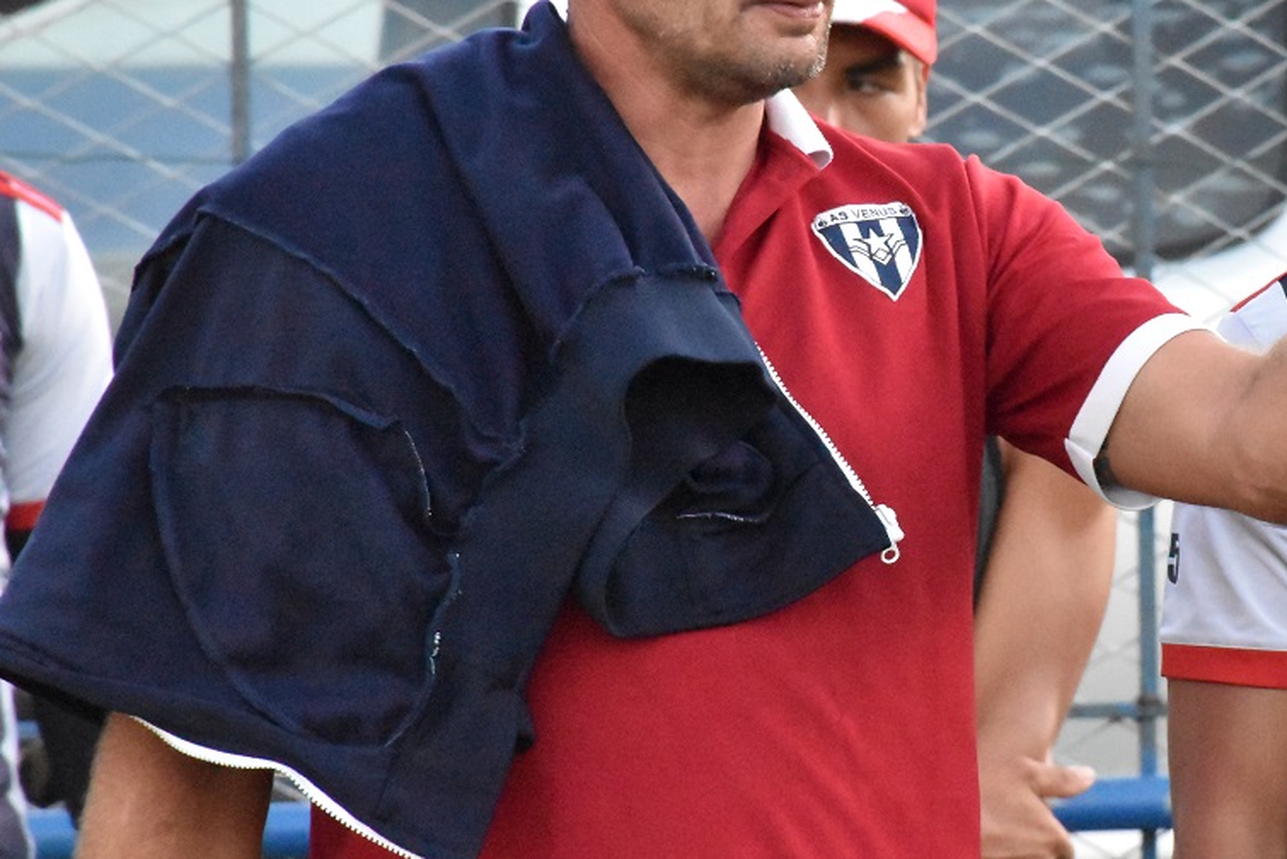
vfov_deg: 3.3
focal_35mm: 417
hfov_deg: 4.9
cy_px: 406
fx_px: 14913
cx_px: 1053
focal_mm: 140
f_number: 9
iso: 10000
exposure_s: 1/250
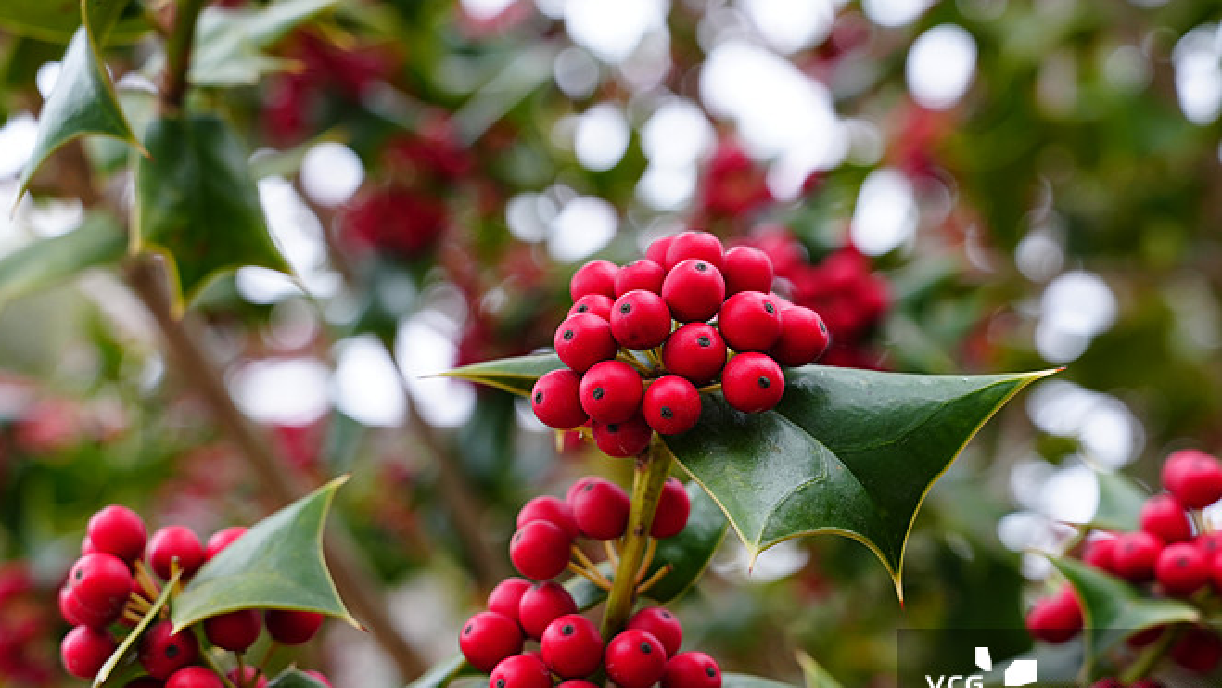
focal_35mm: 89
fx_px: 2884
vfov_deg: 13.6
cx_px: 569
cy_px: 459
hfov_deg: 23.9
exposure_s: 1/80
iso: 800
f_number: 8
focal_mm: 70
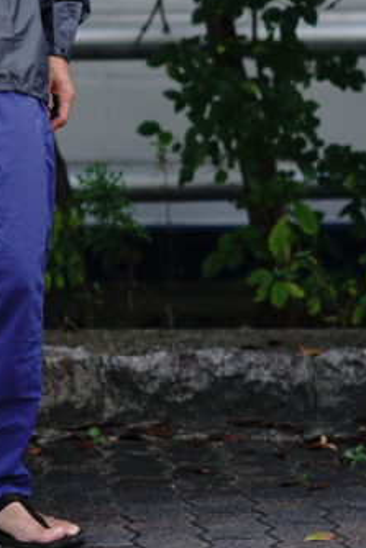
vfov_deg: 6.7
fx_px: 4646
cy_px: -38
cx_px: -64
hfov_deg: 4.5
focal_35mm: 305
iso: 100
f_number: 1.6
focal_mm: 85
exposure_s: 1/2000
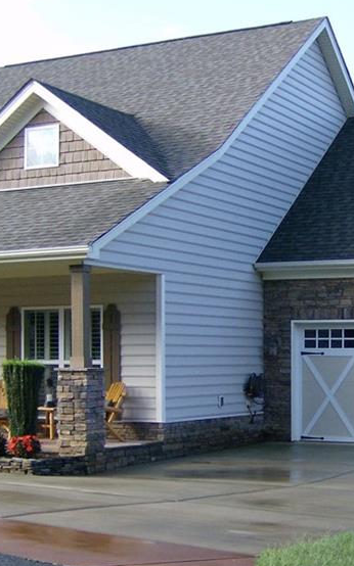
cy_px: 347
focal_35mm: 70
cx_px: 242
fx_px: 1081
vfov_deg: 29.3
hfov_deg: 18.5
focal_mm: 6
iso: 100
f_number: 2.8
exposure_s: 1/381
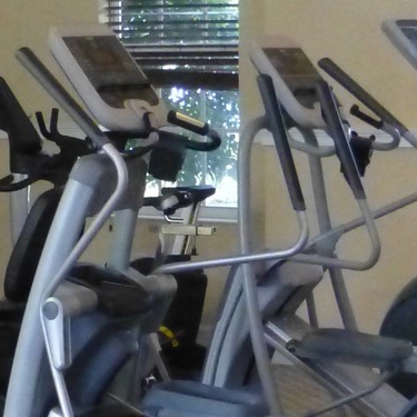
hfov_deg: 13.2
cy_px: 276
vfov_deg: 13.2
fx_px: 1799
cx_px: 137
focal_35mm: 132
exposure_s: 1/125
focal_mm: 6.1
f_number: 3.7
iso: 1600
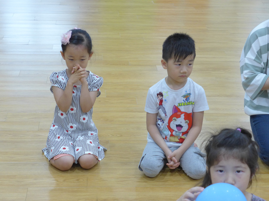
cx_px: 134
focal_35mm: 90
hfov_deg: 21.8
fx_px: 699
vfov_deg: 16.4
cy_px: 100
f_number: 2.3
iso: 400
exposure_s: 1/125
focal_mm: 17.7
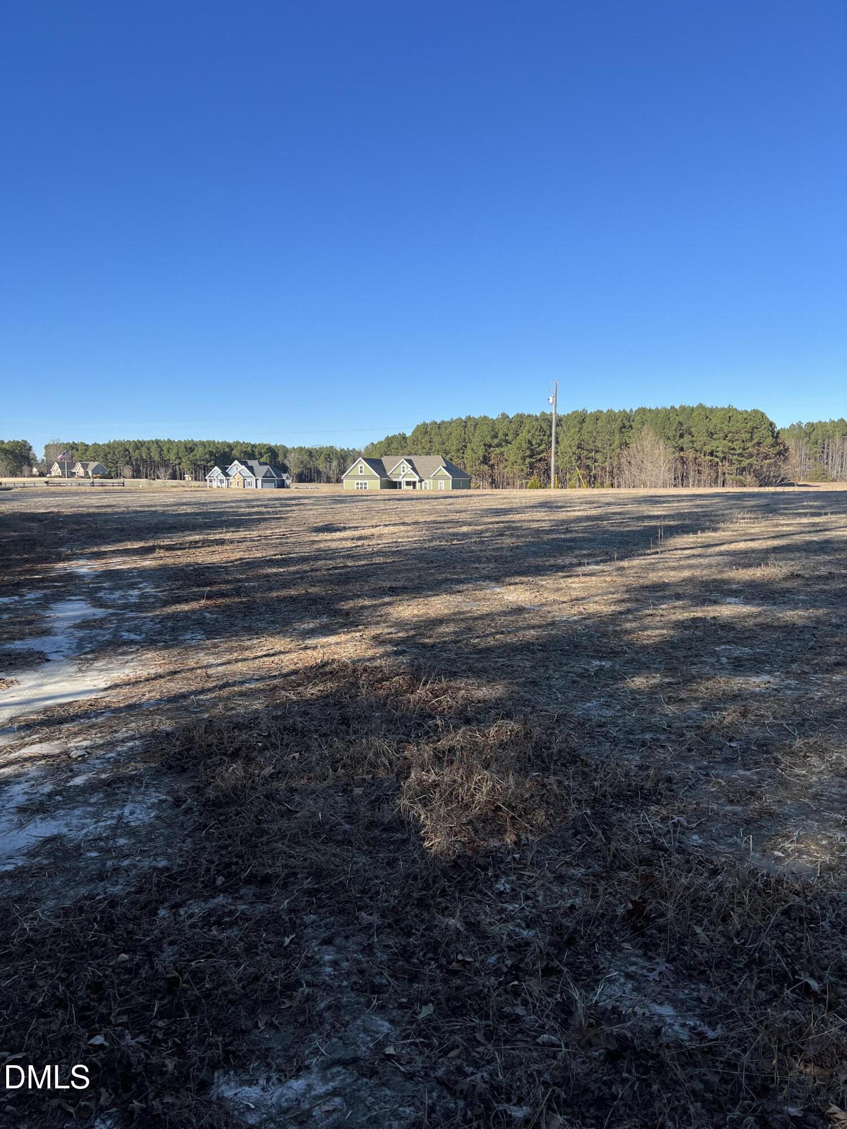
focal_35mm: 26
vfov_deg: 67.3
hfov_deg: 53.1
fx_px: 848
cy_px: 564
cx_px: 424
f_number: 1.5
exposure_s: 1/2841
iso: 50
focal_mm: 5.7
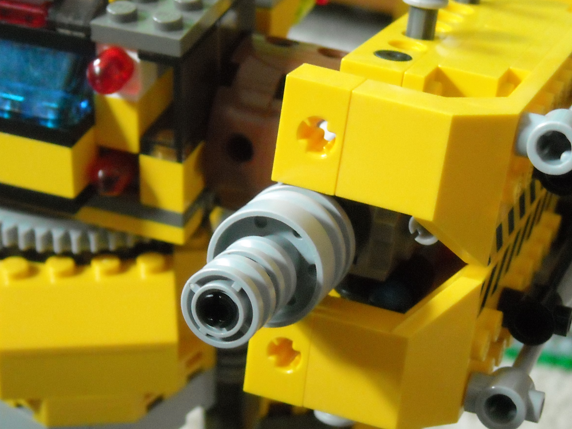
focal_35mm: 106
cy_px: 272
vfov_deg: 13.9
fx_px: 1752
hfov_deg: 18.5
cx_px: 240
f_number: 3.9
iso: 800
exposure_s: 1/38
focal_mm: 12.3
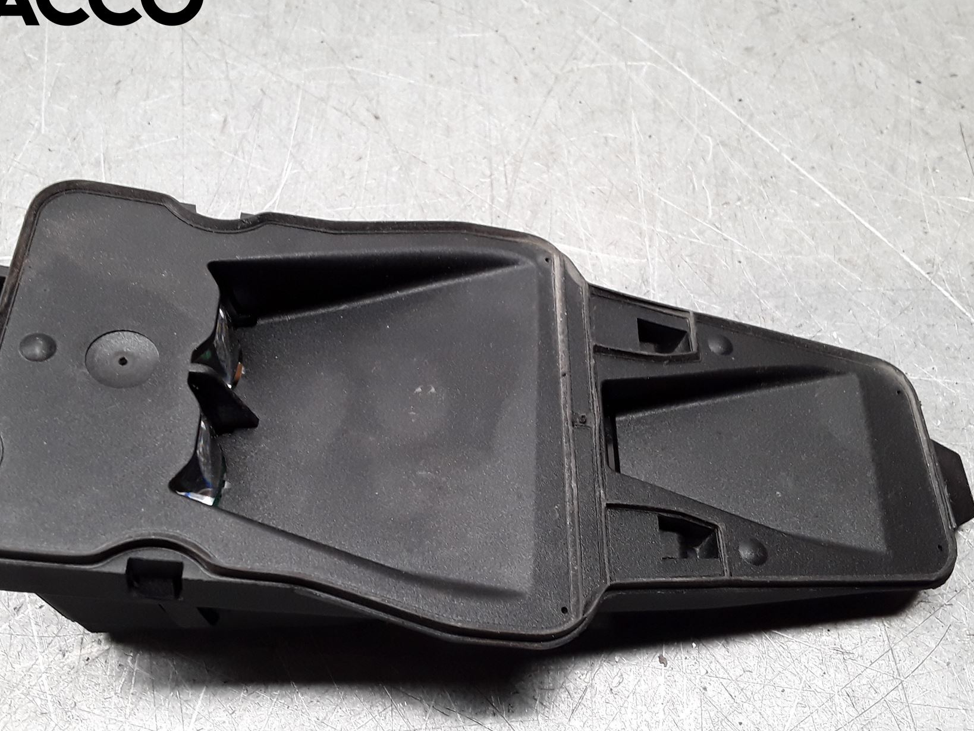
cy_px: 418
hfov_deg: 52.6
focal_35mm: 35
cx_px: 447
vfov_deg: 40.6
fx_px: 985
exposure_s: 1/50
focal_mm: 2.91
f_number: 1.9
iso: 64
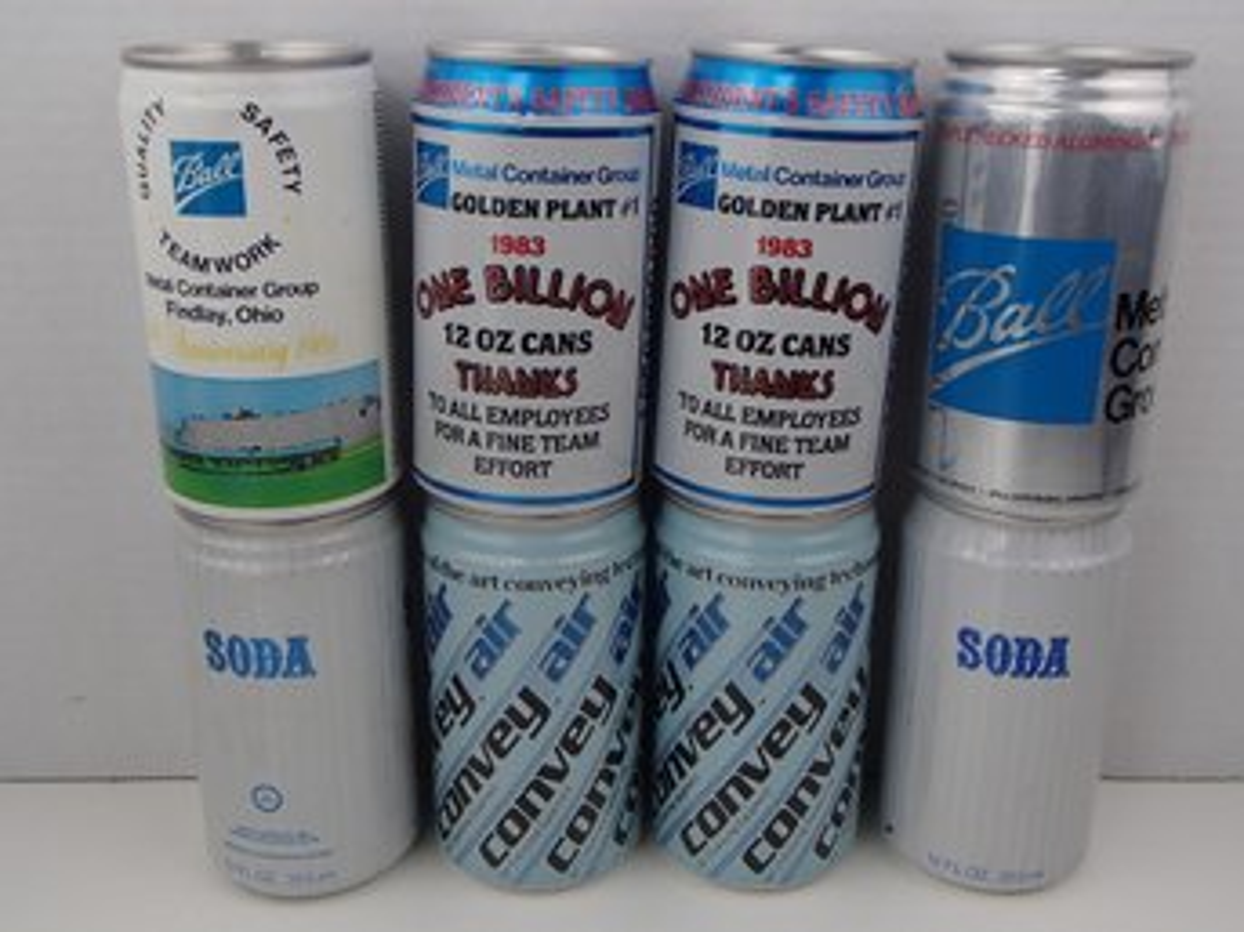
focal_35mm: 37
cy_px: 466
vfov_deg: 38.6
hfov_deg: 50.2
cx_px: 622
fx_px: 1329
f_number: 4.7
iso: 160
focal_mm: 6.64
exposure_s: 1/160
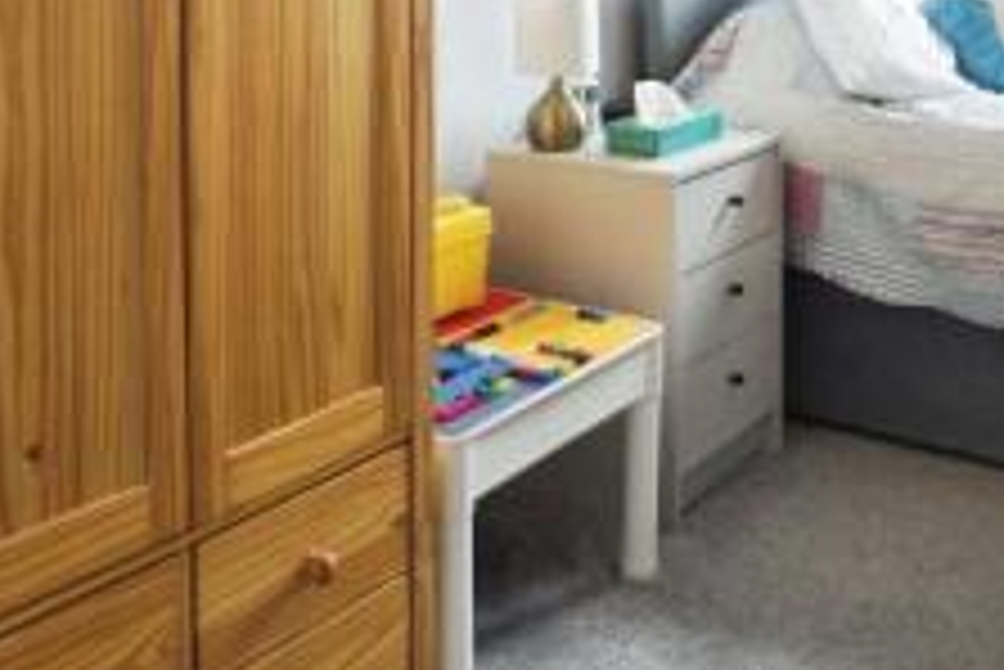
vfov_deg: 25.5
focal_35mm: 47
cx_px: 741
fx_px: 1312
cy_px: -151
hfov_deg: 40.8
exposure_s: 1/25
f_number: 9
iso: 800
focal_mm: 16
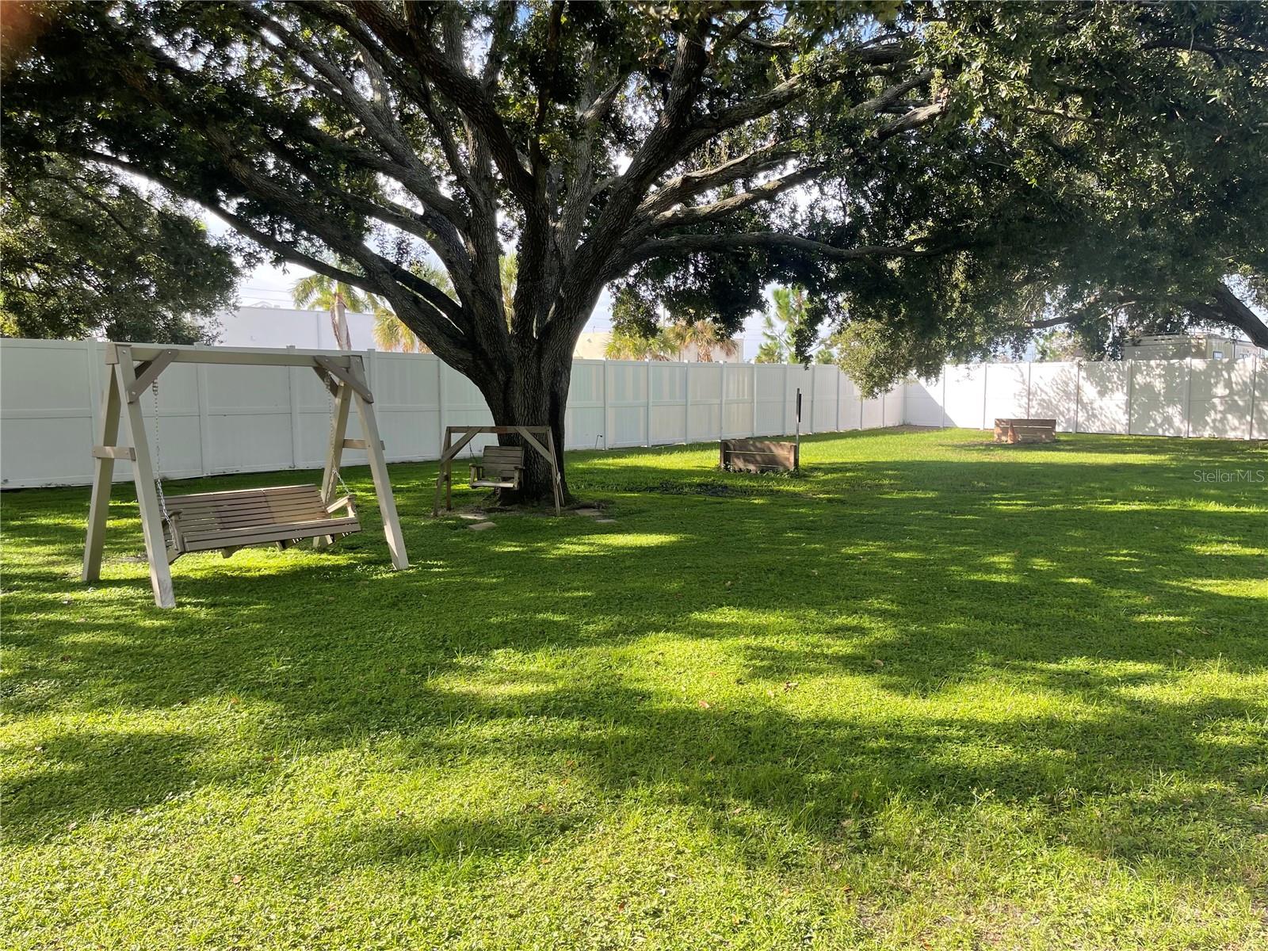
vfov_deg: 54.9
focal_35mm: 25
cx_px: 634
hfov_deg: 69.4
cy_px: 476
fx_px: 916
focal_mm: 5.1
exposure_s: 1/608
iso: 32
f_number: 1.6
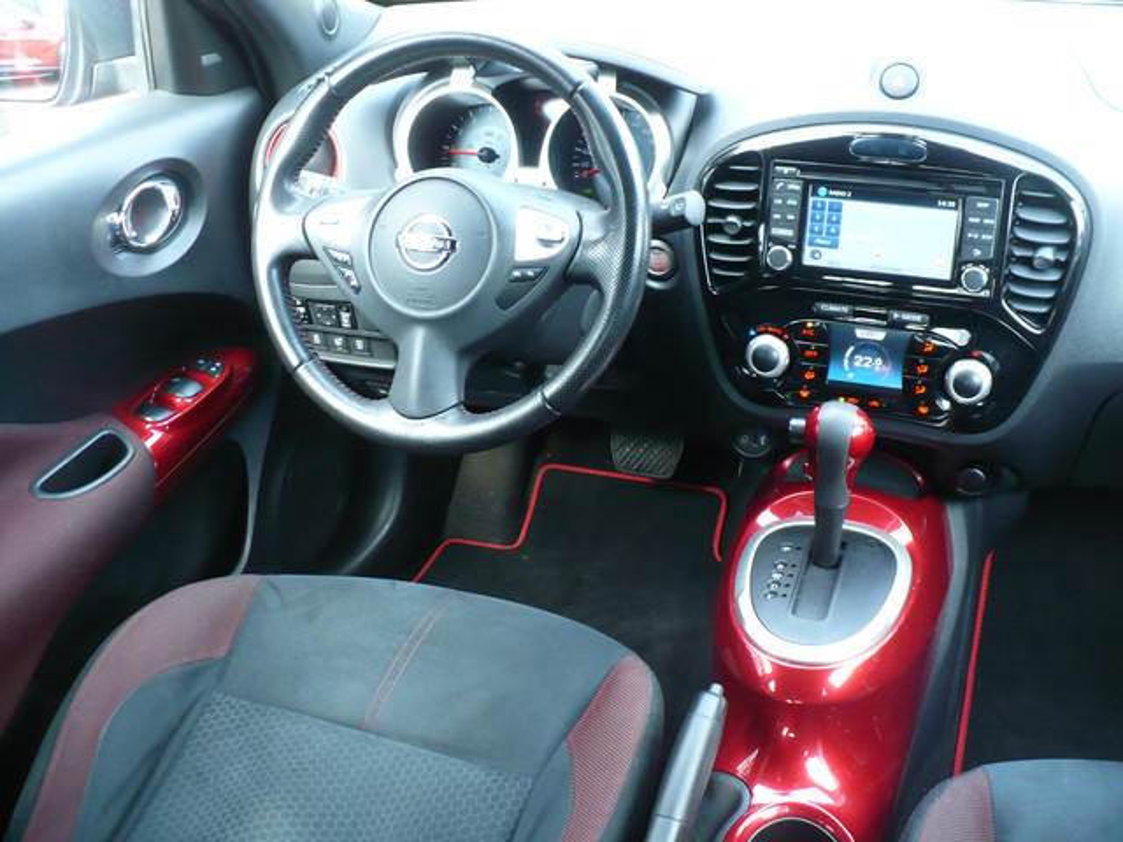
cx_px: 562
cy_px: 421
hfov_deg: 50.1
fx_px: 1200
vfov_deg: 38.7
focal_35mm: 37
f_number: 2.8
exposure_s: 1/25
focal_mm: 6.1
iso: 200
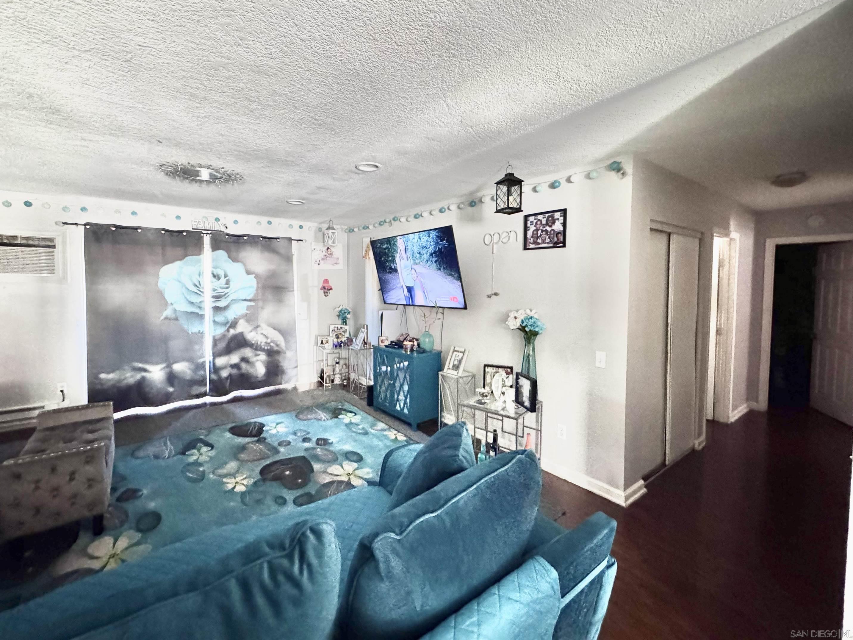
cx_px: 405
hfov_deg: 98.1
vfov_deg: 81.6
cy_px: 297
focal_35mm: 15
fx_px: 370
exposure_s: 1/45
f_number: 2.2
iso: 1000
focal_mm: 2.22
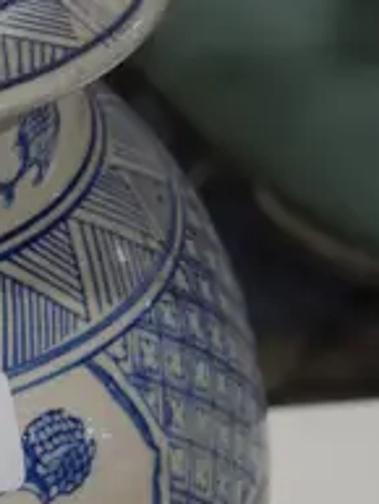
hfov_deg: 7.9
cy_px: 355
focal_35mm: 180
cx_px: -378
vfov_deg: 11.0
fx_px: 2625
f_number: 4
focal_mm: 17
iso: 200
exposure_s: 1/60
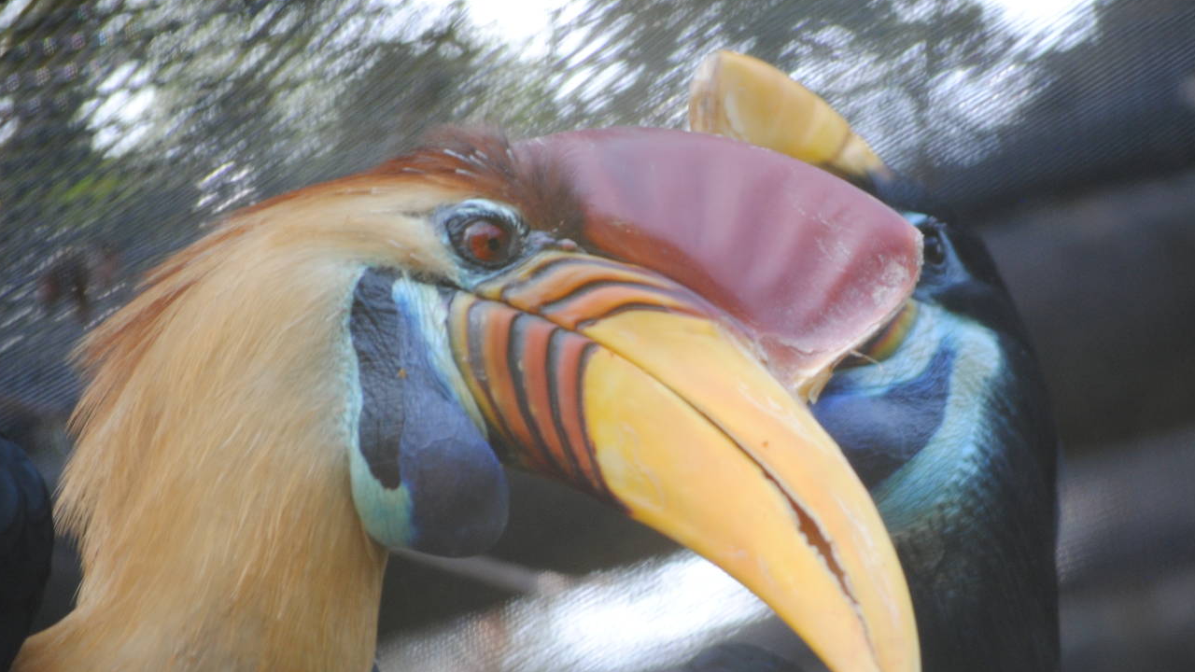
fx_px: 7478
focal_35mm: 236
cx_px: 724
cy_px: 426
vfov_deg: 5.1
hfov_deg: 9.1
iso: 320
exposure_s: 1/125
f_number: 4.8
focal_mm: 120
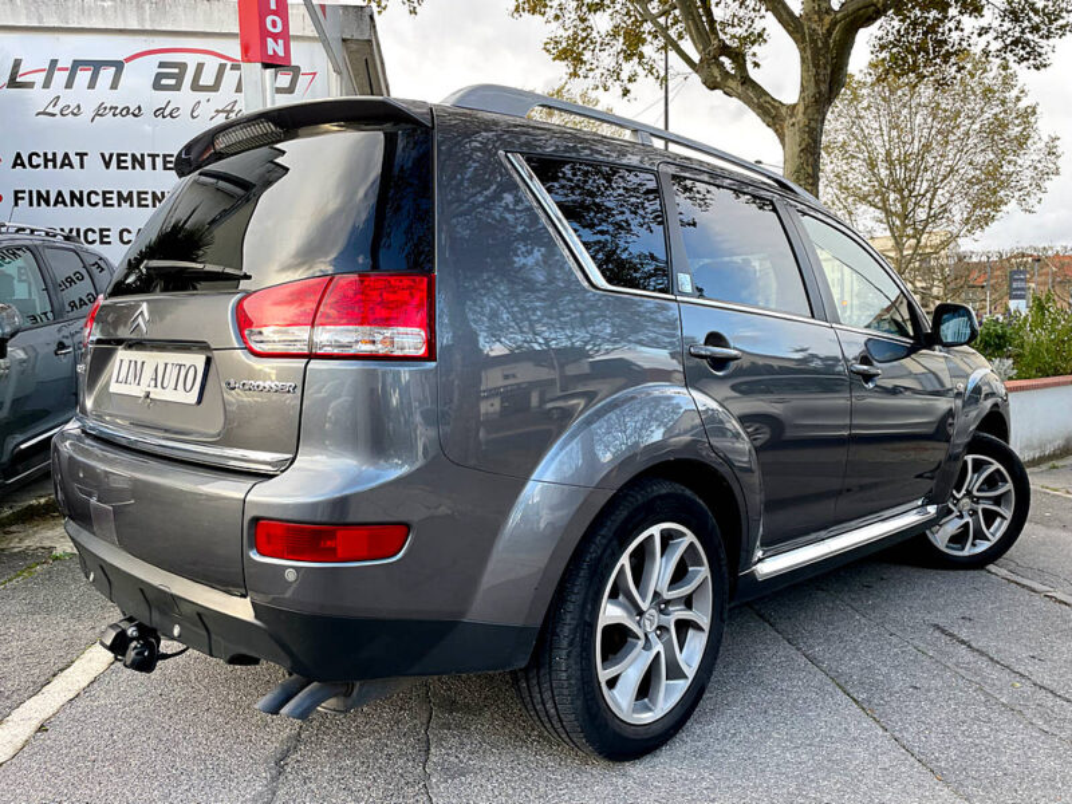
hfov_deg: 67.3
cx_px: 536
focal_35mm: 26
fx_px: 805
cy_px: 402
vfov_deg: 53.1
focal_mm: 4.2
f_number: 1.6
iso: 32
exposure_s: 1/121
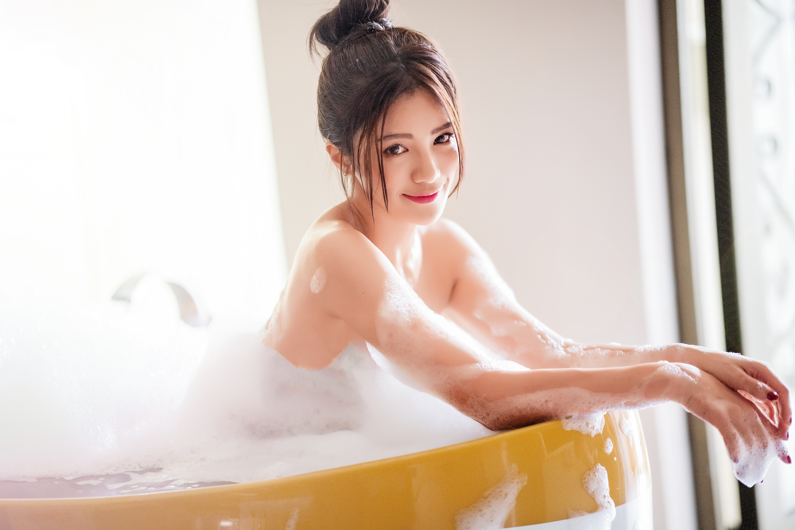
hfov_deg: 19.5
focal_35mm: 105
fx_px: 2319
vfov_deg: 13.0
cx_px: 398
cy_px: 265
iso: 800
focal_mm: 105
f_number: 1.4
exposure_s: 1/160
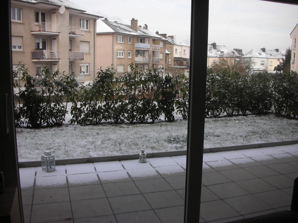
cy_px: 112
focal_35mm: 35
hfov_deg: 52.6
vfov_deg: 40.7
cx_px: 149
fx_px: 301
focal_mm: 5.8
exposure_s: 1/185
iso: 50
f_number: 3
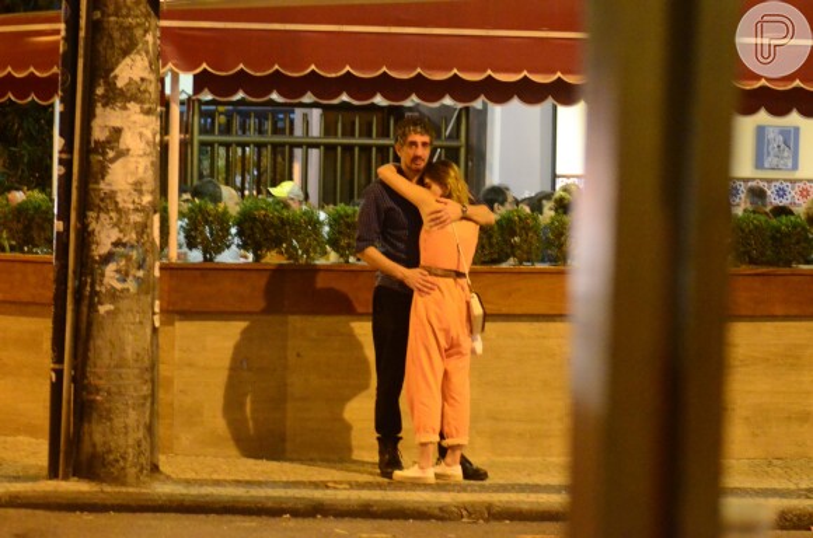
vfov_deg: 11.4
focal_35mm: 120
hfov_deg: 17.1
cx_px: 406
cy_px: 269
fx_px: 2704
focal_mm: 80
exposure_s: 1/80
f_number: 2.8
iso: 6400
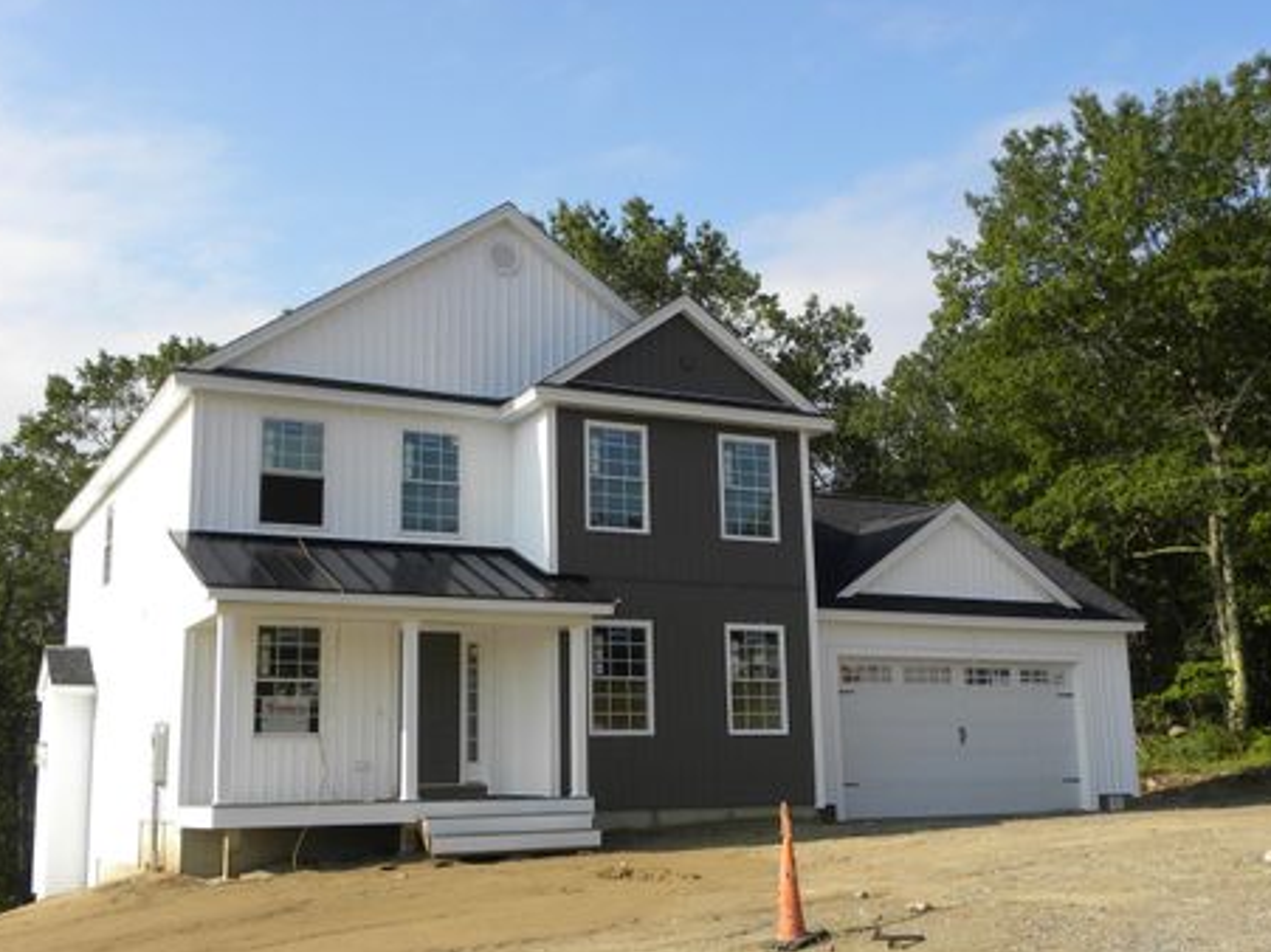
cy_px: 500
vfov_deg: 35.1
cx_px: 640
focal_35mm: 41
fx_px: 1505
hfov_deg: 45.8
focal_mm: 6.6
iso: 64
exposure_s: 1/285
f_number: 5
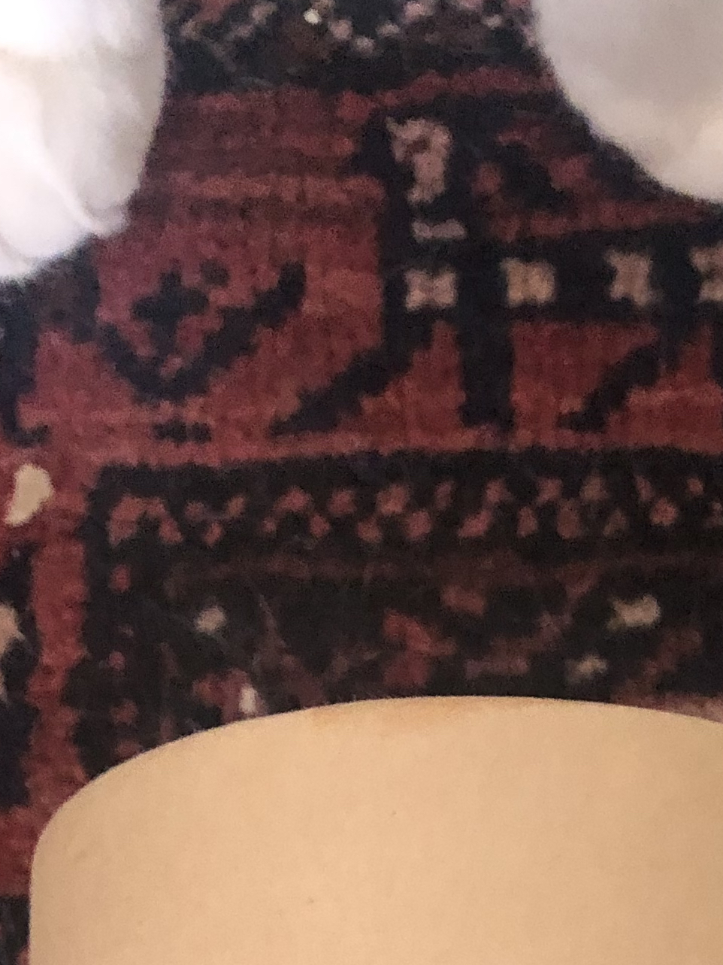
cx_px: 500
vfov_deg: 19.3
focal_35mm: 88
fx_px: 2451
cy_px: 1472
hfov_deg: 16.7
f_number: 1.8
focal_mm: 3.99
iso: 100
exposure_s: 1/15
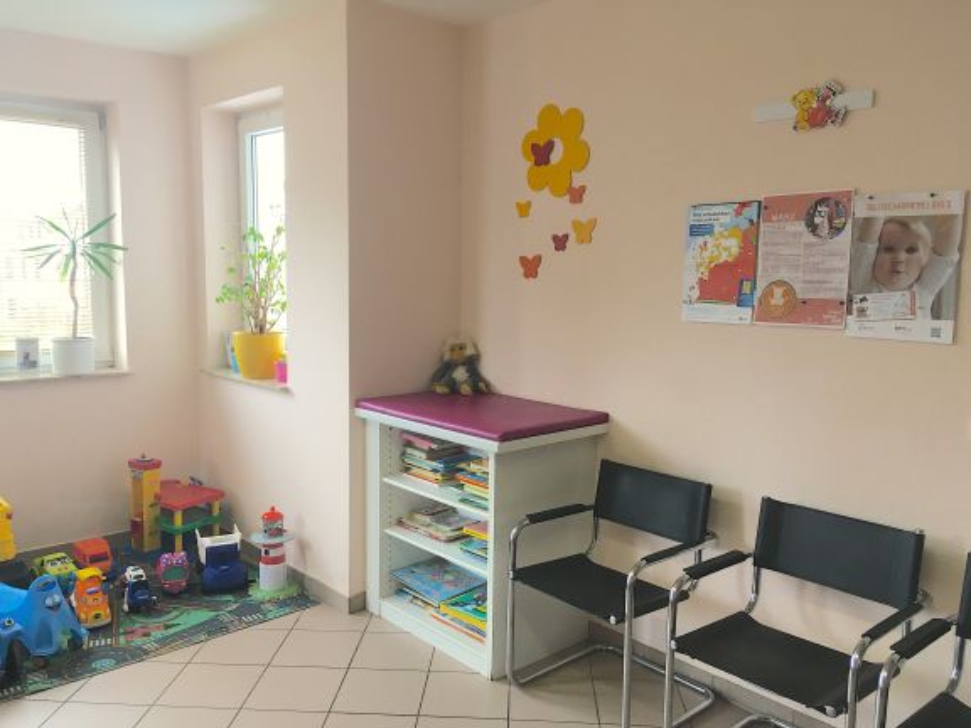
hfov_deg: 61.7
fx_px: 813
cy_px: 364
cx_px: 486
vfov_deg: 48.2
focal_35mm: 29
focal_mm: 4.15
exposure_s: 1/33
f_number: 2.2
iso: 40
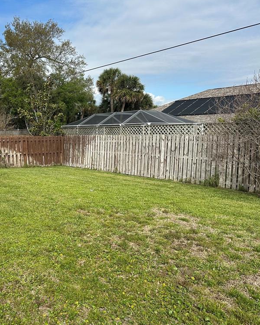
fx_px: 308
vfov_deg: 55.7
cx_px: 49
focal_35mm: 32
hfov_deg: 43.5
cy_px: 164
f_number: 1.78
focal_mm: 6.86
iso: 80
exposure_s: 1/4348
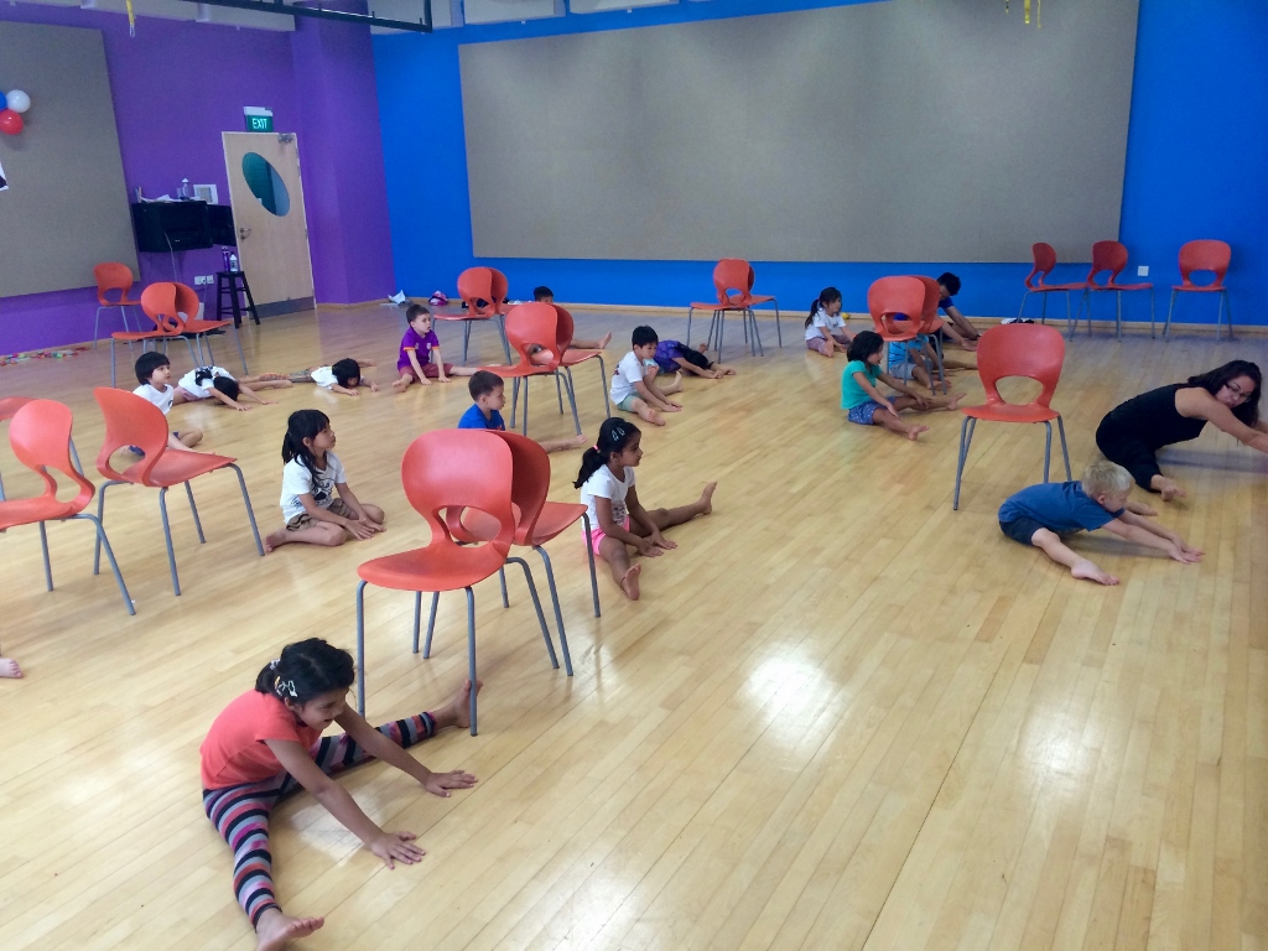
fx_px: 1062
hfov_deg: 61.7
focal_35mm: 29
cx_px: 634
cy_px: 476
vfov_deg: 48.2
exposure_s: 1/33
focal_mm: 4.15
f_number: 2.2
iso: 64
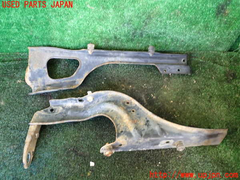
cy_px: 90
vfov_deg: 46.8
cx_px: 120
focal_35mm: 30
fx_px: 208
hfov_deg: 60.0
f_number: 2.3
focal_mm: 5.4
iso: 250
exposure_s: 1/30
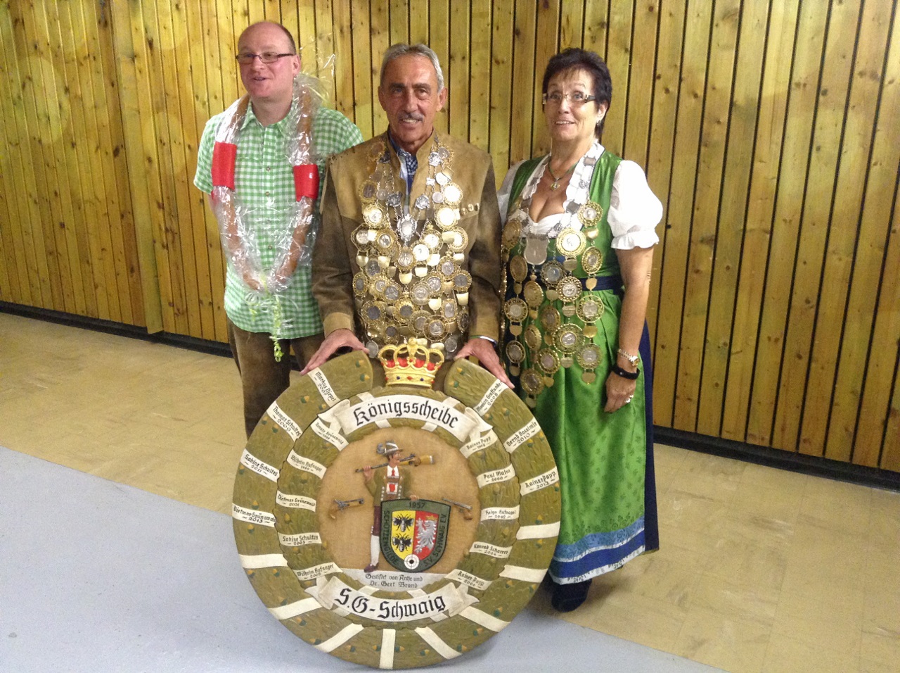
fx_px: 857
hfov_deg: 55.4
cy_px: 336
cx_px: 450
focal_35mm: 33
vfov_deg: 42.8
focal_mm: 3.3
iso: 250
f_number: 2.4
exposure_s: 1/17
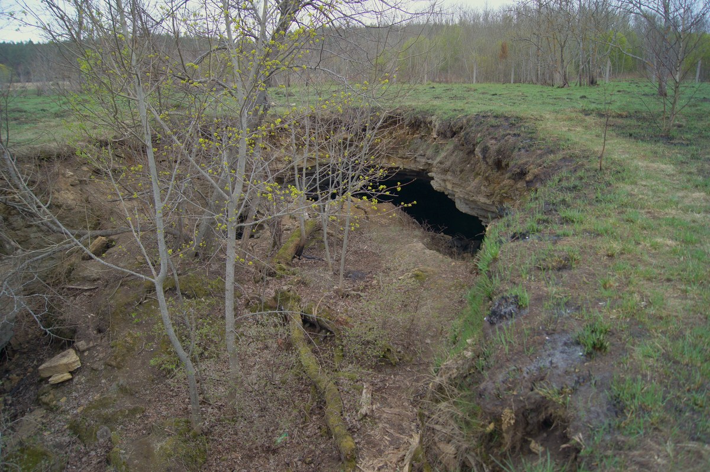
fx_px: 532
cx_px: 355
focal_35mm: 27
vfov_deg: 47.9
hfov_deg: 67.4
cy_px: 236
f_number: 3.5
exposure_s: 1/160
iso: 100
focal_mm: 18
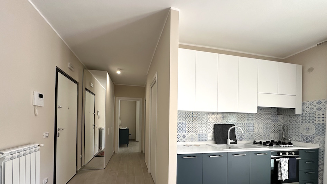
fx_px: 139
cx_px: 160
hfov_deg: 99.4
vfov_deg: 65.5
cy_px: 121
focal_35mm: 16
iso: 125
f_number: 2.2
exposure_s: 1/99
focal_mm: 2.22
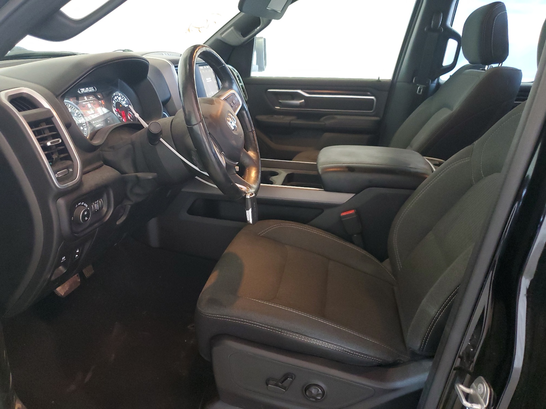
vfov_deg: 53.1
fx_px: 410
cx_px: 273
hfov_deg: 67.3
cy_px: 204
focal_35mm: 26
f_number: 1.5
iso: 301
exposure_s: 1/24
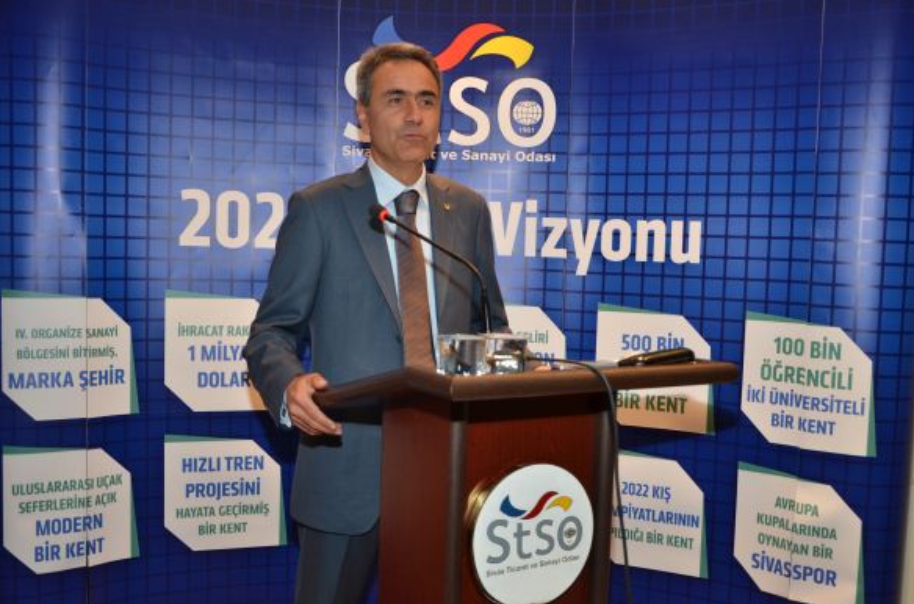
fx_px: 937
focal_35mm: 37
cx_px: 468
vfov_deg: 35.7
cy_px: 300
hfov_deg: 52.0
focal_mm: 24
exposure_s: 1/60
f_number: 4
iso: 800
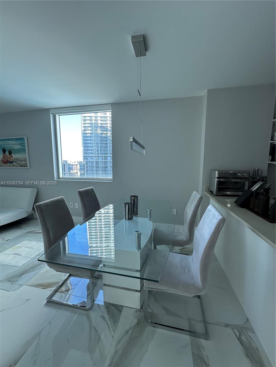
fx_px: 149
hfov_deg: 85.7
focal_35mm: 14
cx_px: 138
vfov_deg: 102.1
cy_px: 184
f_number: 2.2
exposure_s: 1/99
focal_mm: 2.22
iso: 100
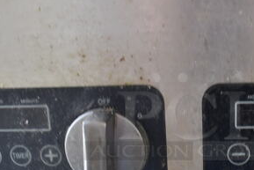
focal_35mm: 57
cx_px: 183
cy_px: 114
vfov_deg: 23.7
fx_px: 402
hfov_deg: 34.5
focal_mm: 18
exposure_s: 1/60
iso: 720
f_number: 5.6
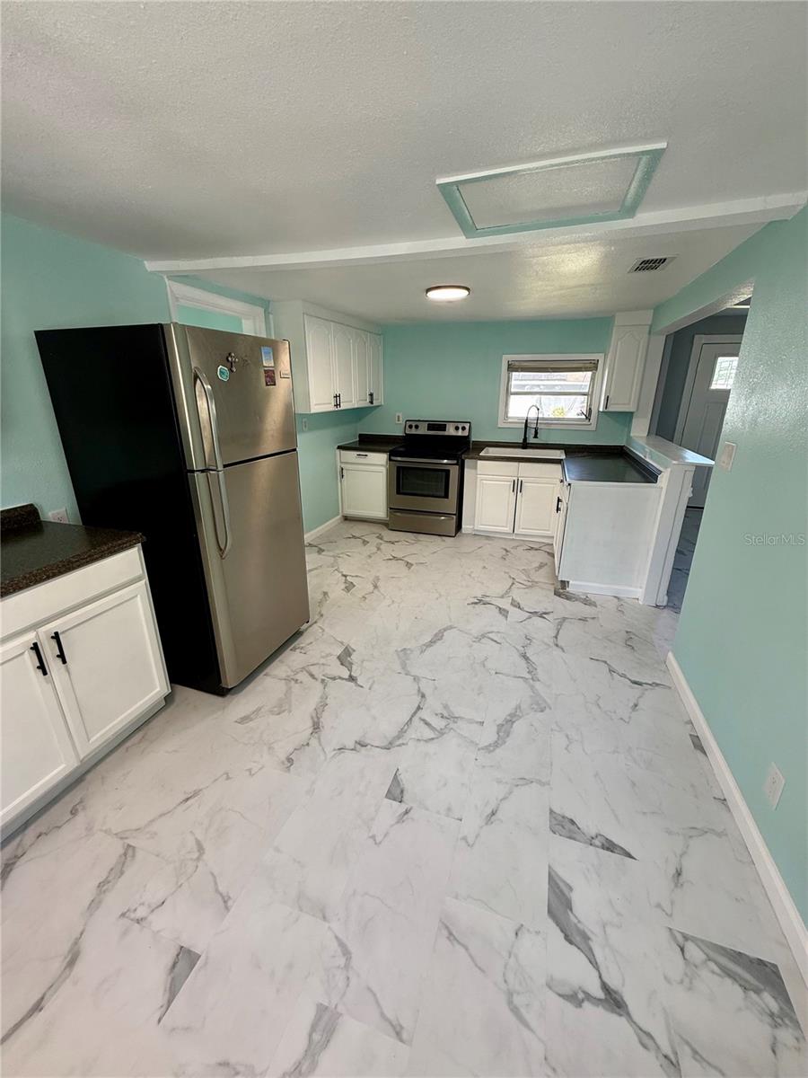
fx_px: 436
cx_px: 404
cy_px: 539
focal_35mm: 14
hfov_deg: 85.7
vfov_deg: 102.1
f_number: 2.2
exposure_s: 1/99
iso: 125
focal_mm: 2.22
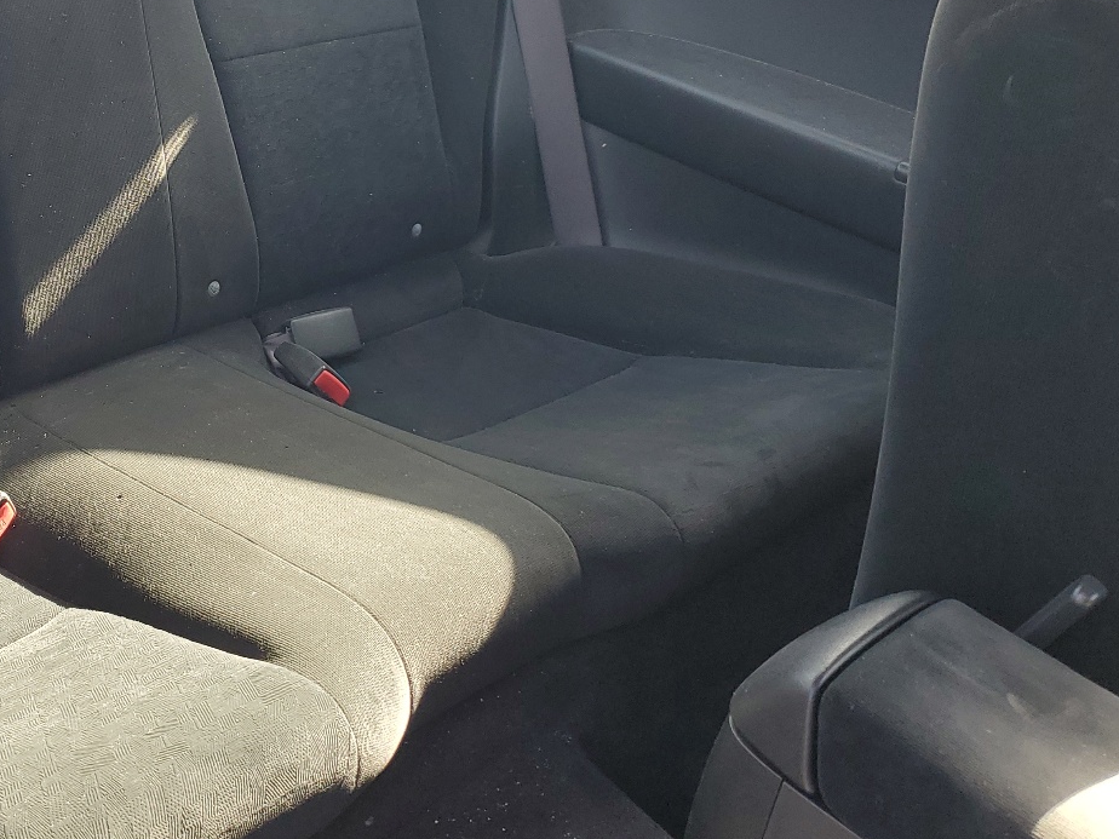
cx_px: 259
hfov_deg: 40.7
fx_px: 1455
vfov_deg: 31.6
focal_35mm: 45
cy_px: 205
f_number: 1.5
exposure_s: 1/120
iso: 52
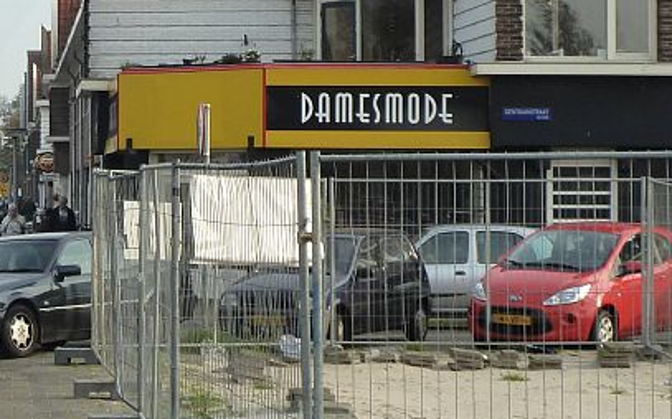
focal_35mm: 128
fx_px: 2343
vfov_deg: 10.2
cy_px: 180
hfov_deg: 15.8
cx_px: -106
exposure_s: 1/160
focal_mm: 7.9
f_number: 4
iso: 125
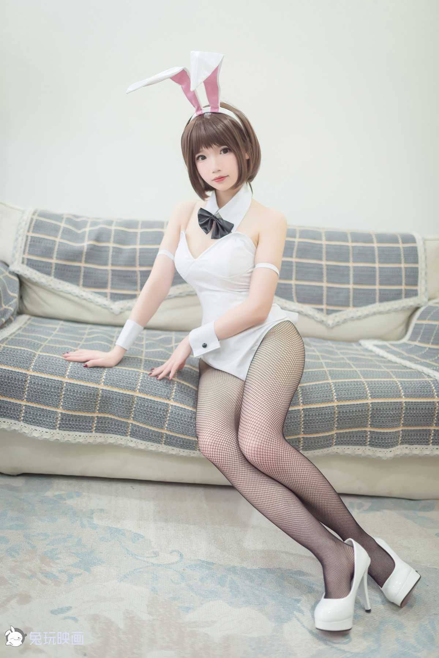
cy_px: 329
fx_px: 640
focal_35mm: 35
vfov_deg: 54.4
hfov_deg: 37.9
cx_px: 220
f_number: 1.8
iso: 640
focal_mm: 35
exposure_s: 1/125
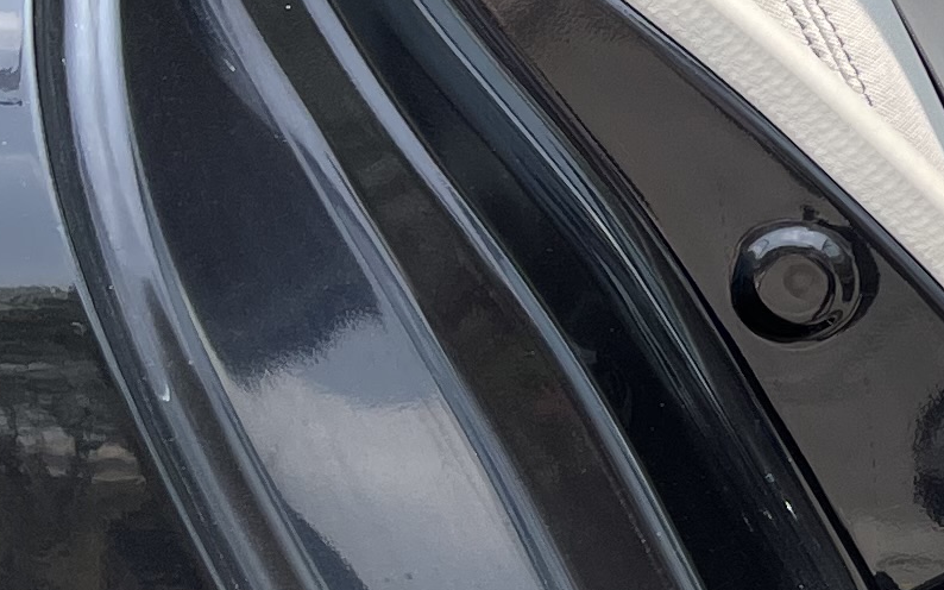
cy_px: -11
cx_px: 2094
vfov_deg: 9.3
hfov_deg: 12.5
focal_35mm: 140
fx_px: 3601
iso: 32
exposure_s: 1/1152
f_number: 1.6
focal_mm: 5.1
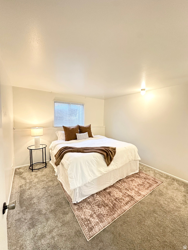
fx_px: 101
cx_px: 94
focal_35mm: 14
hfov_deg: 85.7
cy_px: 125
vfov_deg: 102.1
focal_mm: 2.22
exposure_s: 1/60
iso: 640
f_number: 2.2
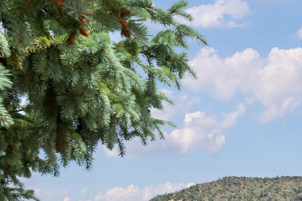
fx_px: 621
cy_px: 210
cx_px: 501
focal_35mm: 74
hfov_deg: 21.1
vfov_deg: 17.9
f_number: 7.1
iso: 500
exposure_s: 1/1000
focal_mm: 17
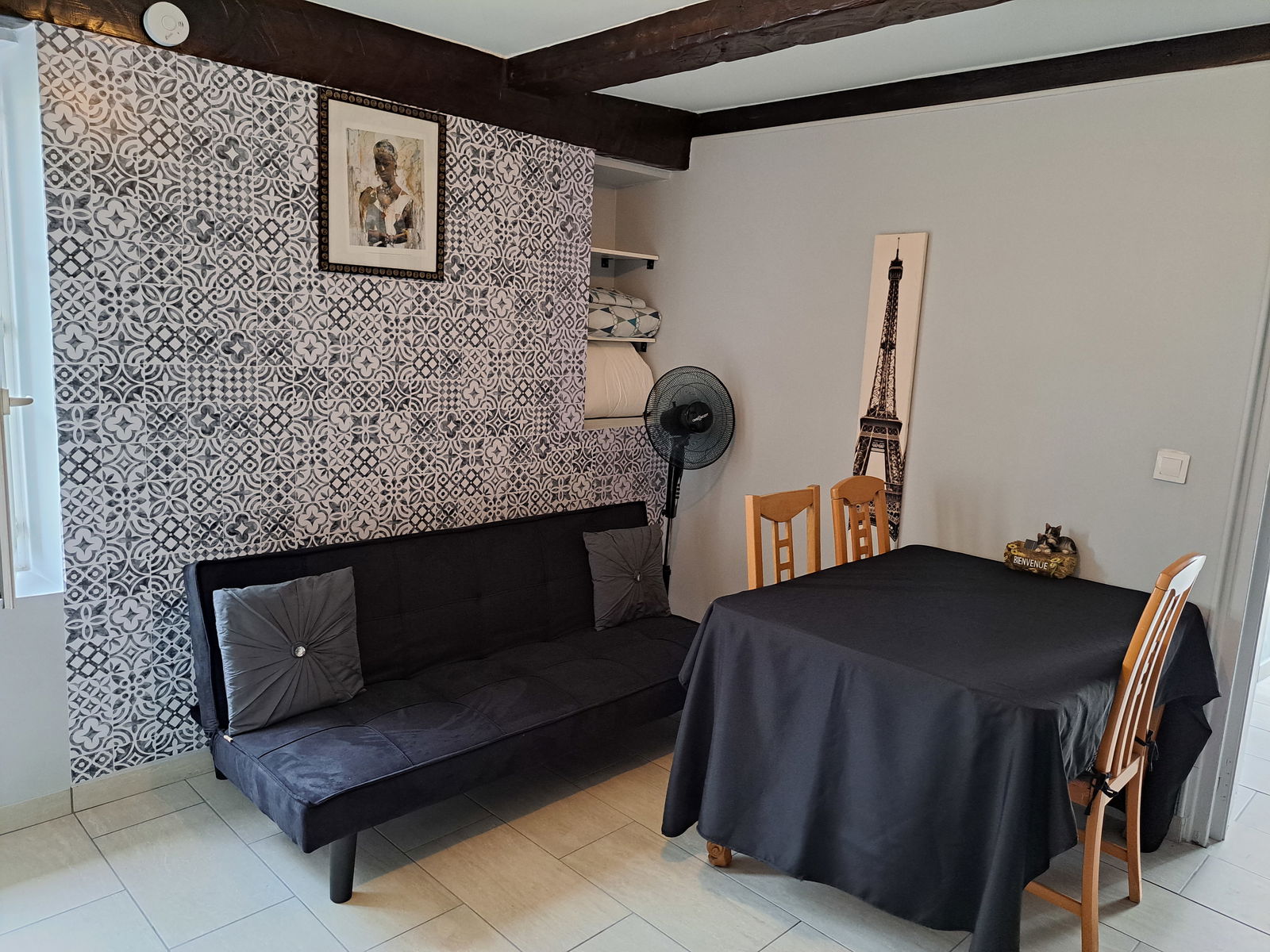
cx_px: 635
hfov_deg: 71.6
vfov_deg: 56.8
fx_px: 881
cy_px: 476
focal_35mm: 24
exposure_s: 1/50
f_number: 1.8
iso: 320
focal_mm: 5.23
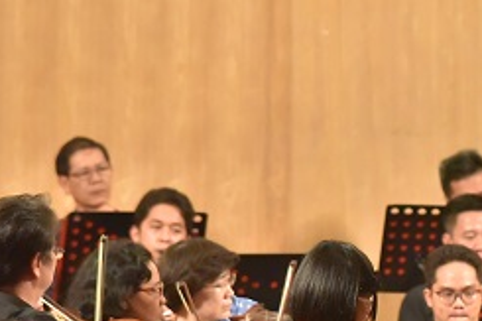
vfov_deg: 2.8
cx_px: 510
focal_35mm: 490
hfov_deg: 4.2
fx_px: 6556
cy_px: 311
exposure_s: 1/250
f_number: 5.6
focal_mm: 200
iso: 12800
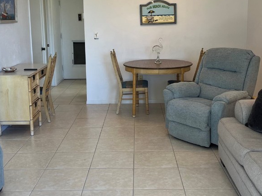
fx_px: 348
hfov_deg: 41.2
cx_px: 135
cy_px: 81
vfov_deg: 31.4
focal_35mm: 46
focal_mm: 5.1
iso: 50
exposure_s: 1/120
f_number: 1.6
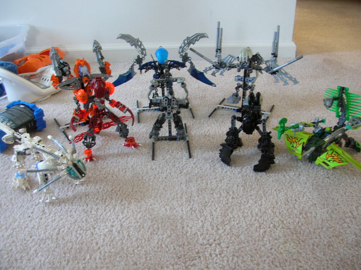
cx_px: 180
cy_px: 135
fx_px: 365
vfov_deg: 40.7
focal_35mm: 35
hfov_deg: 52.6
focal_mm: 5.8
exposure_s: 1/5.8
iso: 89
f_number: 2.8
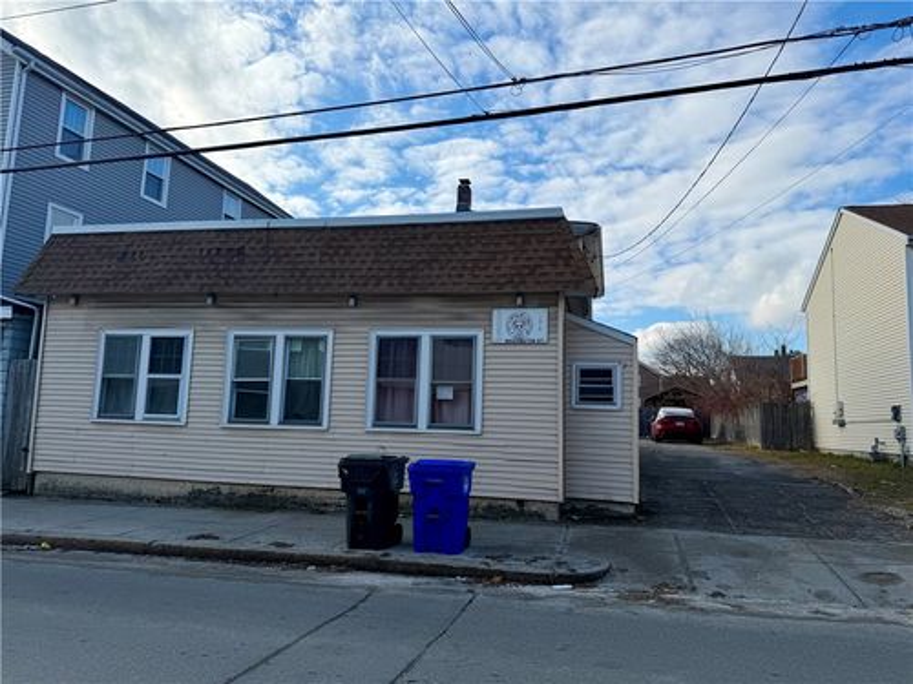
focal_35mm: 24
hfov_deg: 71.6
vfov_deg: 56.8
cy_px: 342
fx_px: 633
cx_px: 456
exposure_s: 1/5714
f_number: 1.78
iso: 80
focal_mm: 6.76
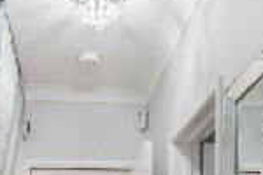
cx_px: 106
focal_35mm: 61
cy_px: 272
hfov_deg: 32.8
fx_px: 446
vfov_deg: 19.1
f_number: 11
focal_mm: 14
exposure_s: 1/40
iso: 400
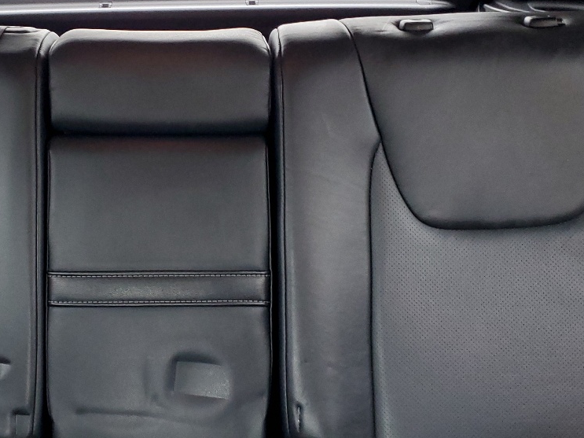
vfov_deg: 26.1
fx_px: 945
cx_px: 162
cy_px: 197
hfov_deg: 33.8
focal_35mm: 56
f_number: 1.5
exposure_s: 1/60.2
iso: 151
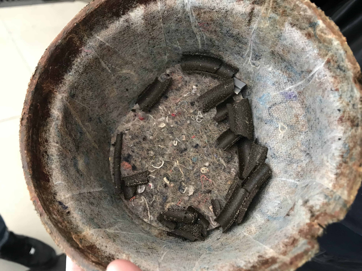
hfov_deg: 63.4
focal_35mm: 28
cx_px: 181
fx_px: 293
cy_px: 136
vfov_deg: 49.7
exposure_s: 1/20
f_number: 1.8
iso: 32
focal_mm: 3.99
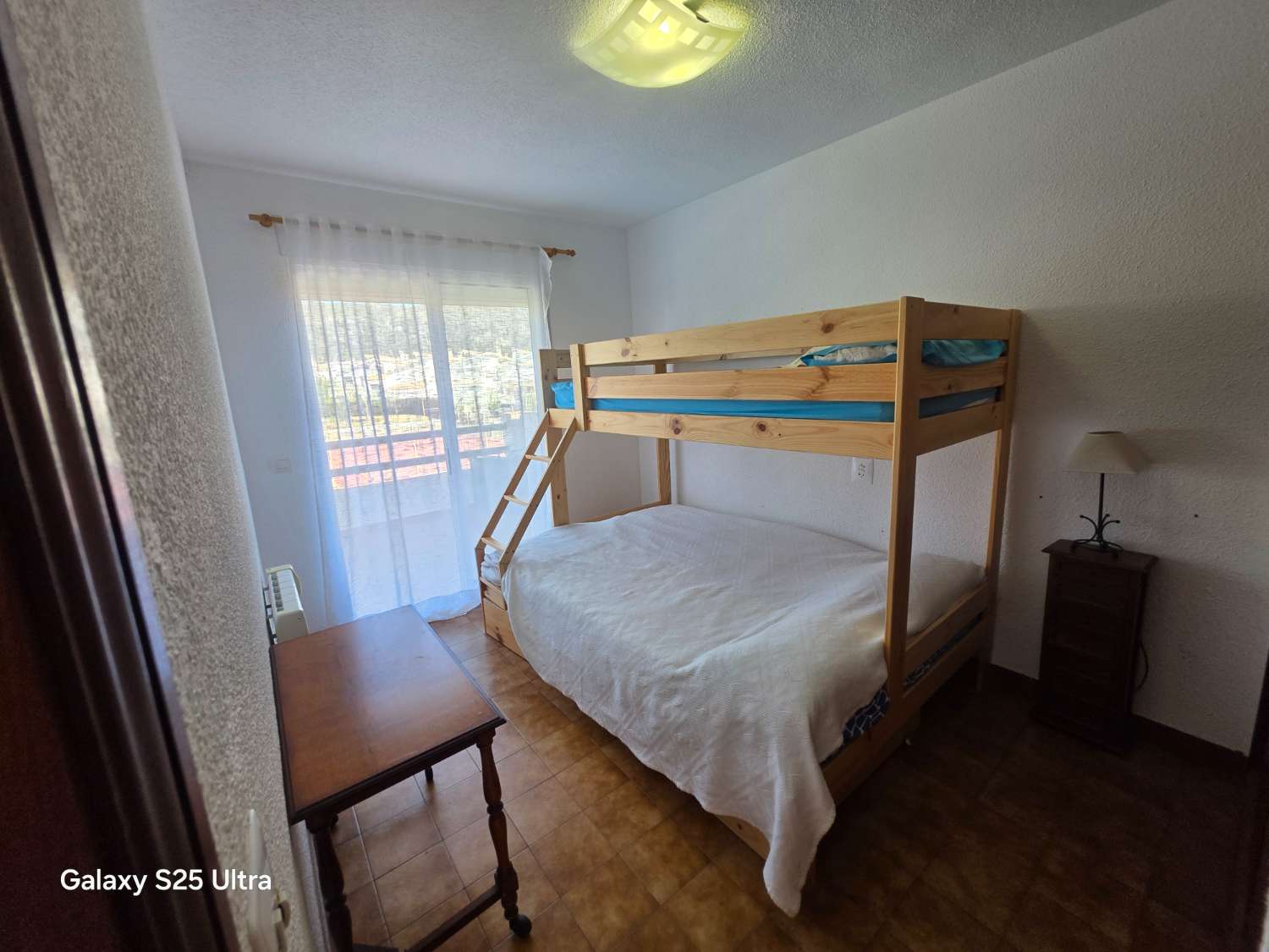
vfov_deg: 89.9
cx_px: 634
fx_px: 477
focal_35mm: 13
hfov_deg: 106.2
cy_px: 476
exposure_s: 1/100
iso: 50
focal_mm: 2.2
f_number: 1.9
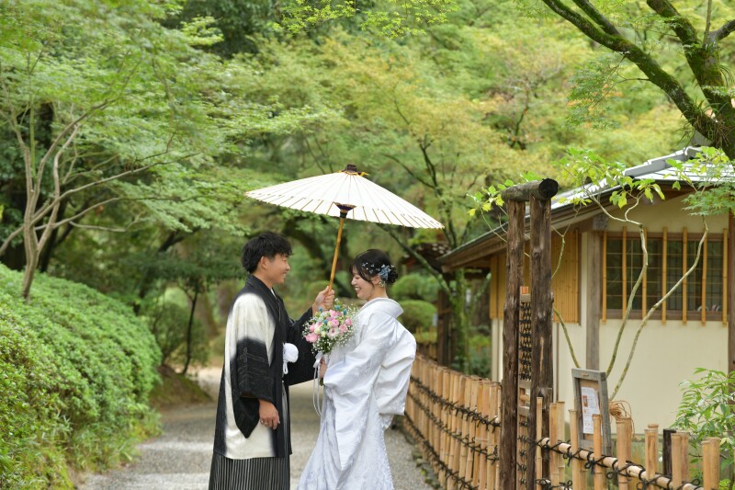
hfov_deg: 19.5
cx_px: 368
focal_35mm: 105
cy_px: 245
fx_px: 2143
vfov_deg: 13.0
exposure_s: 1/160
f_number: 4
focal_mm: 105
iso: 200
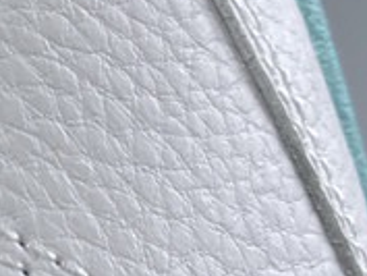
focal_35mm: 147
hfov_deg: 12.1
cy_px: -83
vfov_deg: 9.9
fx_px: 1560
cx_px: -344
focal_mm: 4.25
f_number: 1.8
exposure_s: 1/100
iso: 40
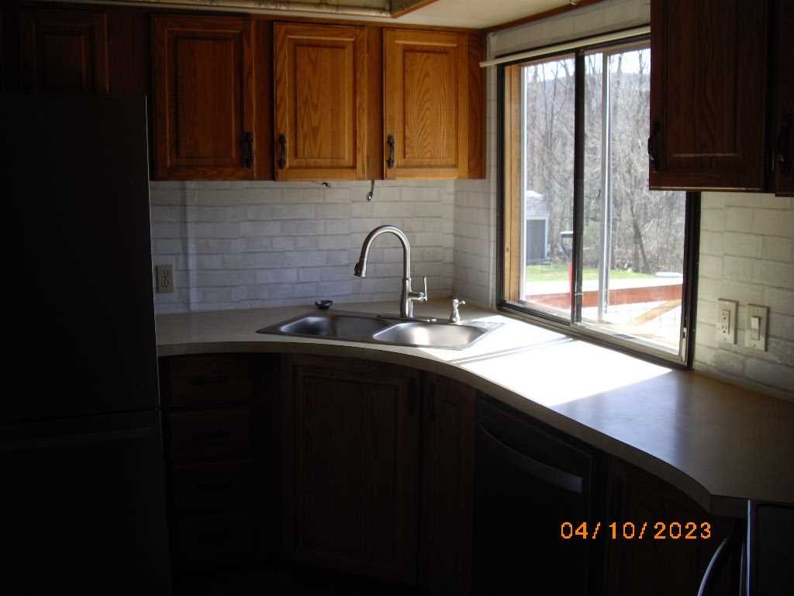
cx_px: 397
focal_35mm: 38
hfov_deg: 49.0
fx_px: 872
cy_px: 298
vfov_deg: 37.7
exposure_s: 1/125
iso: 64
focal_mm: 7.9
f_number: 2.8
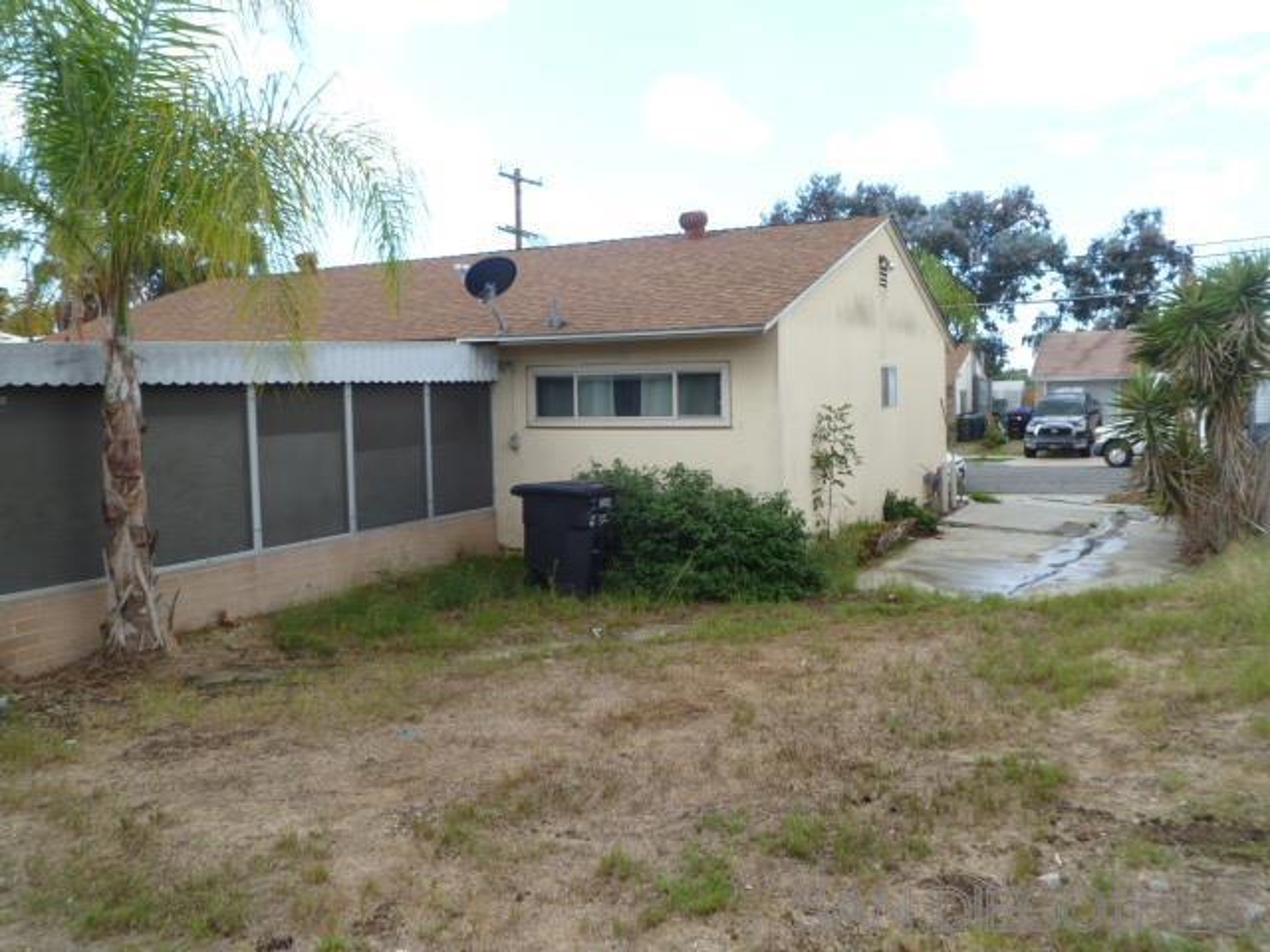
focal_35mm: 28
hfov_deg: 63.4
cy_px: 476
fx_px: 1027
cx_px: 635
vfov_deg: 49.7
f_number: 3.3
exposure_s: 1/200
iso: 80
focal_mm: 5
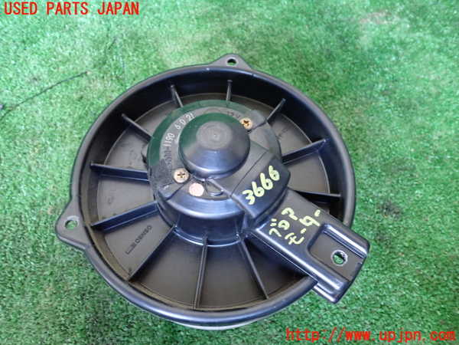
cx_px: 230
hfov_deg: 60.0
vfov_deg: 46.8
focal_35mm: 30
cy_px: 172
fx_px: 398
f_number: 2.3
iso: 640
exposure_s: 1/30
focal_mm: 5.4
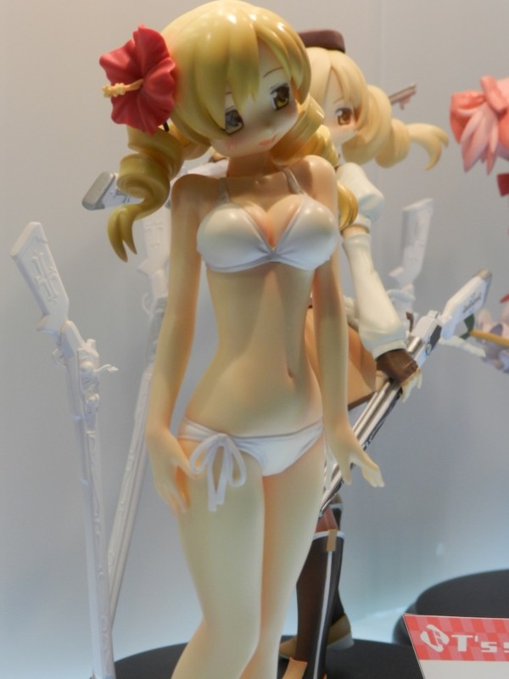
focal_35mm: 100
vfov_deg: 19.6
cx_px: 254
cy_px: 340
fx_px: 1961
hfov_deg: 14.8
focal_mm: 17.7
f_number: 4.6
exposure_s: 1/30
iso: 400
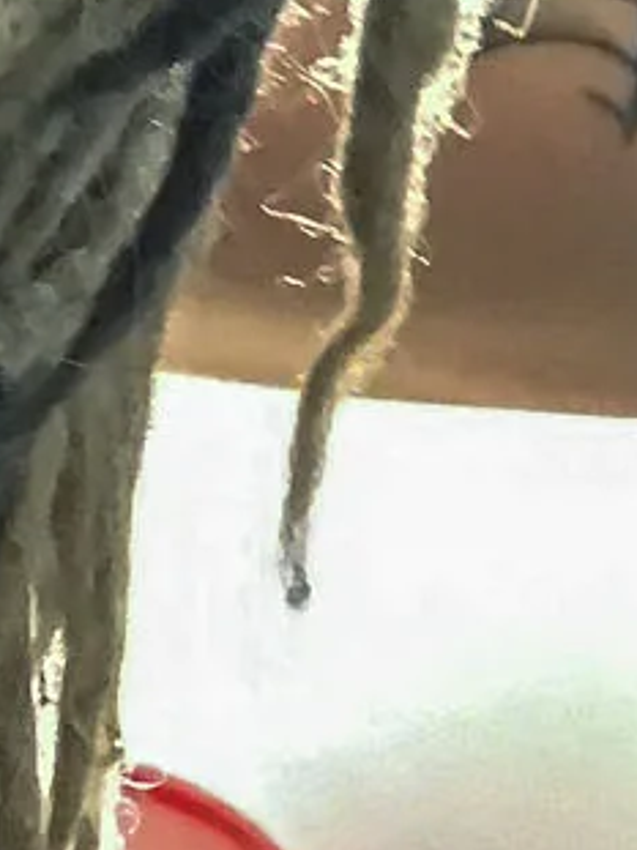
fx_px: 4395
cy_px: -763
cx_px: -858
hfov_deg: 7.7
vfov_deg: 10.3
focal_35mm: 179
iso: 320
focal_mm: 4.15
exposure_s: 1/17
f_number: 2.2
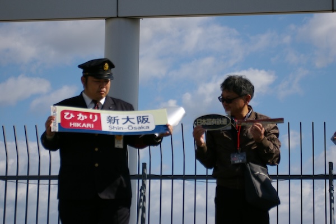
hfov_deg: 20.0
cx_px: 168
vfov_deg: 13.4
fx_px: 951
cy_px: 112
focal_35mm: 102
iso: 400
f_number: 4.5
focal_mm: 68
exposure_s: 1/4000
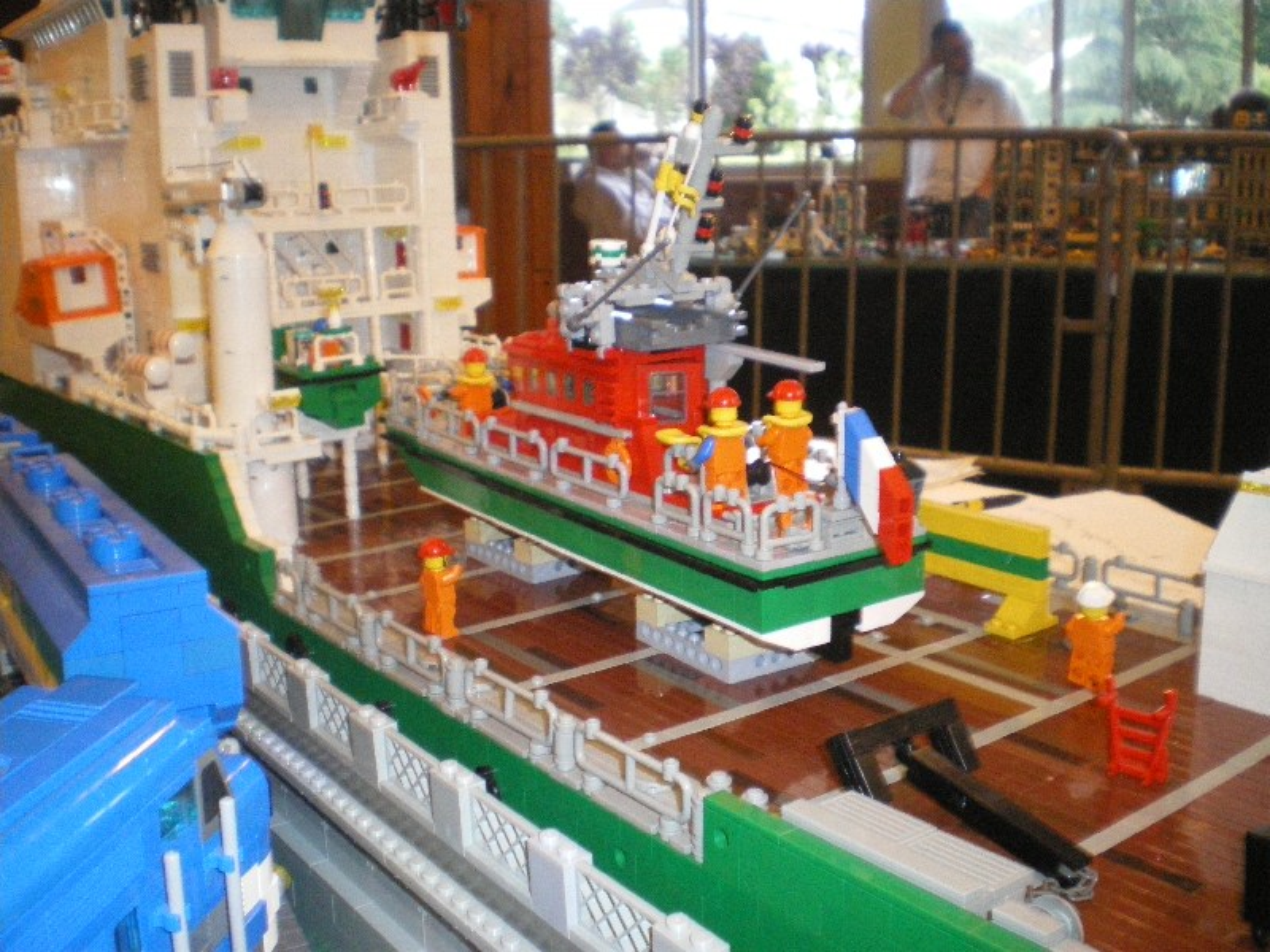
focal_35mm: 36
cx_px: 635
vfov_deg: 39.7
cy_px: 476
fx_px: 1321
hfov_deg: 51.4
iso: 640
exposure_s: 1/50
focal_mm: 6.3
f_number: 3.1
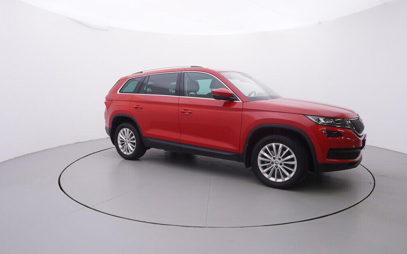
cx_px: 200
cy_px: 138
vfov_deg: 51.9
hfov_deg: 75.9
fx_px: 261
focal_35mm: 24
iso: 200
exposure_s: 1/80
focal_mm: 15
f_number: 5
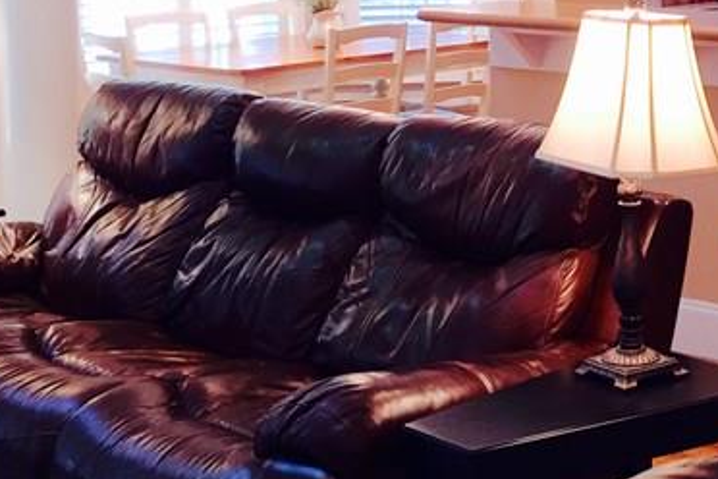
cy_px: 19
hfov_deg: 23.5
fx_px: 1655
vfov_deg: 16.2
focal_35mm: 83
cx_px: 714
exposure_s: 1/30
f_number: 2.2
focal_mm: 4.15
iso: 50
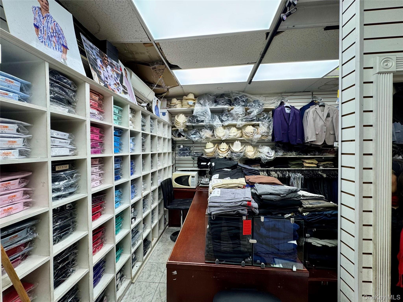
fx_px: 163
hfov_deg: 102.1
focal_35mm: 14
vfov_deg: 85.7
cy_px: 151
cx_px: 202
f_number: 2.2
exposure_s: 1/120
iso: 80
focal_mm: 2.22
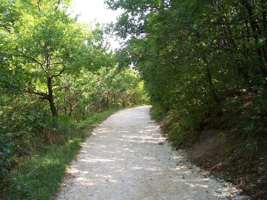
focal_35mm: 35
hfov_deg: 52.6
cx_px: 134
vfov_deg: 40.7
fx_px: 270
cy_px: 100
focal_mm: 5.8
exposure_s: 1/100
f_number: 2.6
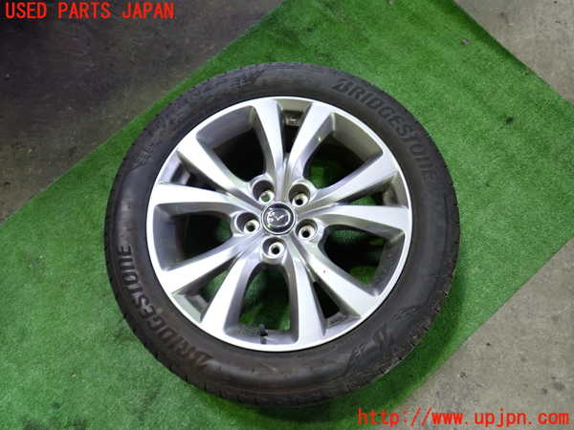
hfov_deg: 60.0
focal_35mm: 30
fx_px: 497
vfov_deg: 46.8
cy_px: 215
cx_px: 287
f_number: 2.3
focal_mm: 5.4
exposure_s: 1/30
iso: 200
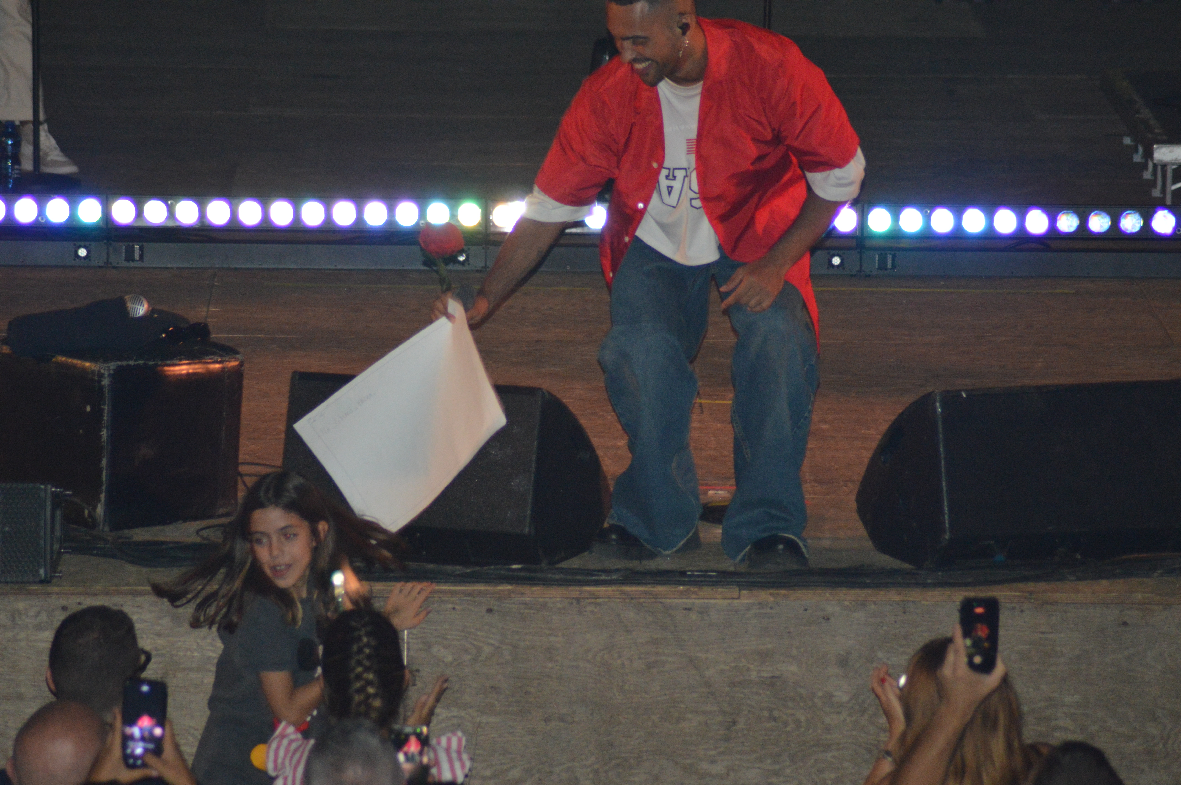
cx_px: 590
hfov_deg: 8.3
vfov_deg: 5.5
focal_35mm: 248
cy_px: 392
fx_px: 8112
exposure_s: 1/60
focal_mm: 165
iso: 1600
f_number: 4.8
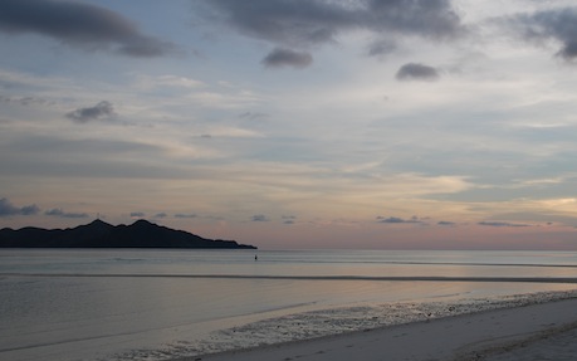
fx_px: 818
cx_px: 347
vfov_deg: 24.9
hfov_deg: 38.7
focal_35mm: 52
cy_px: 172
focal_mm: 26
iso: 100
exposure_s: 1/160
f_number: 6.3
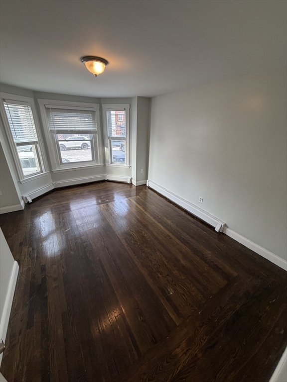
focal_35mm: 14
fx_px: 155
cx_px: 144
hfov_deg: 85.7
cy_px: 191
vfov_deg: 102.1
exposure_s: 1/60
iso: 200
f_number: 2.2
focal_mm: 2.22
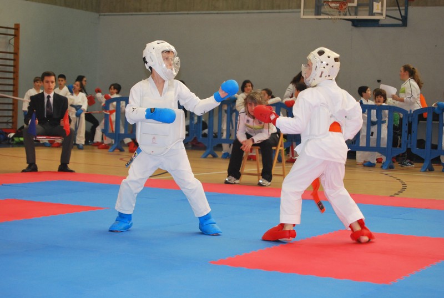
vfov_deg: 17.6
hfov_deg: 25.9
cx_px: 222
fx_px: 964
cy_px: 149
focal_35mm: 78
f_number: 5.6
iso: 800
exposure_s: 1/125
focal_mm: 52
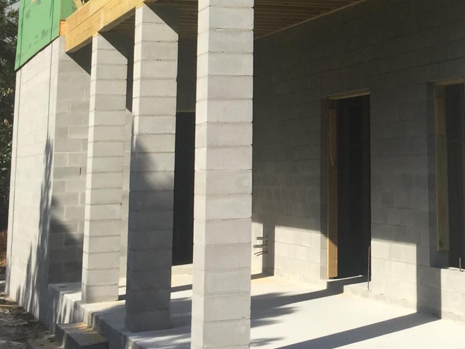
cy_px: -70
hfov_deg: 22.7
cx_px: 482
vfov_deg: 17.2
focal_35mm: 82
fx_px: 1102
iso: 32
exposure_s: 1/1412
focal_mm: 4.15
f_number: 2.2
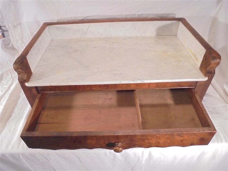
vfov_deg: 53.1
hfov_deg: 67.3
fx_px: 171
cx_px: 114
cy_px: 86
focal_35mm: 26
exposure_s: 1/15
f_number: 3.5
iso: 400
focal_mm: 4.6
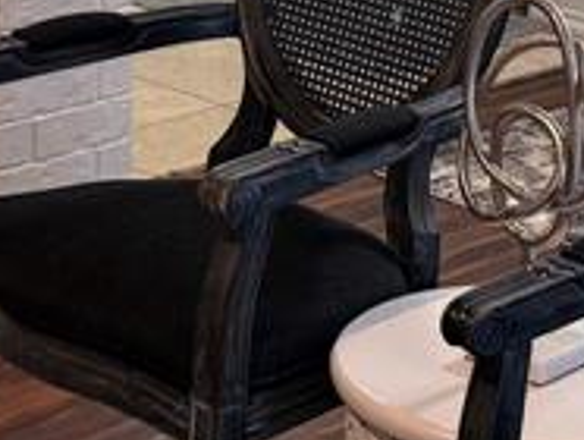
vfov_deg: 10.2
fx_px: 2230
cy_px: -500
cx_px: 273
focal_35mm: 132
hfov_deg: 14.9
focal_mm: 6.76
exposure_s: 1/60
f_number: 1.78
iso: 125
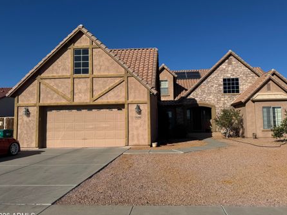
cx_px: 156
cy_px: 106
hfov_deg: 65.2
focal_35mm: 27
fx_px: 224
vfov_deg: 51.4
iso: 80
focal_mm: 6.76
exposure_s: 1/7937
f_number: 1.78
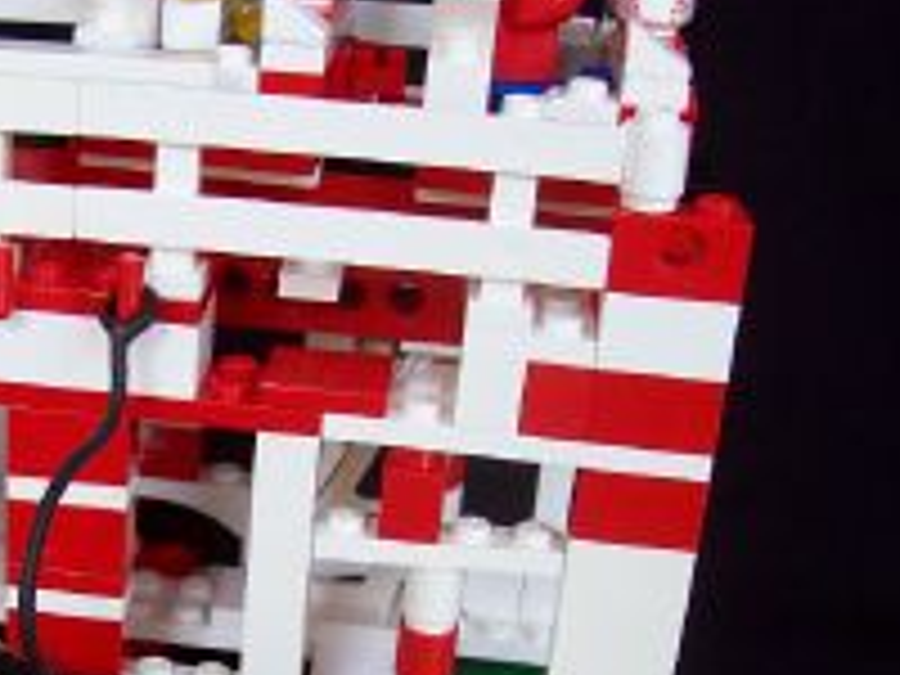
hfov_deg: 26.1
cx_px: 72
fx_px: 1872
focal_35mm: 72
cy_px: 578
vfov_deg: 20.1
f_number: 2.7
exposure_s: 1/32
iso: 89
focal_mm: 6
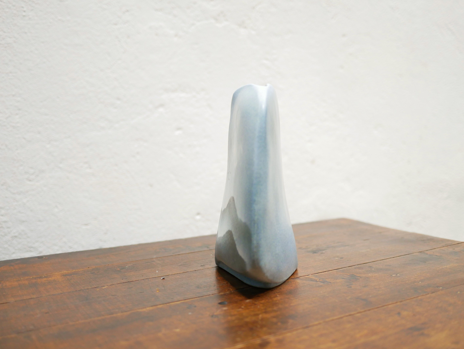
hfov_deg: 46.8
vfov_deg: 36.0
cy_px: 174
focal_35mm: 40
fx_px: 536
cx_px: 232
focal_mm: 20
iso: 800
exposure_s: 1/60
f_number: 1.7
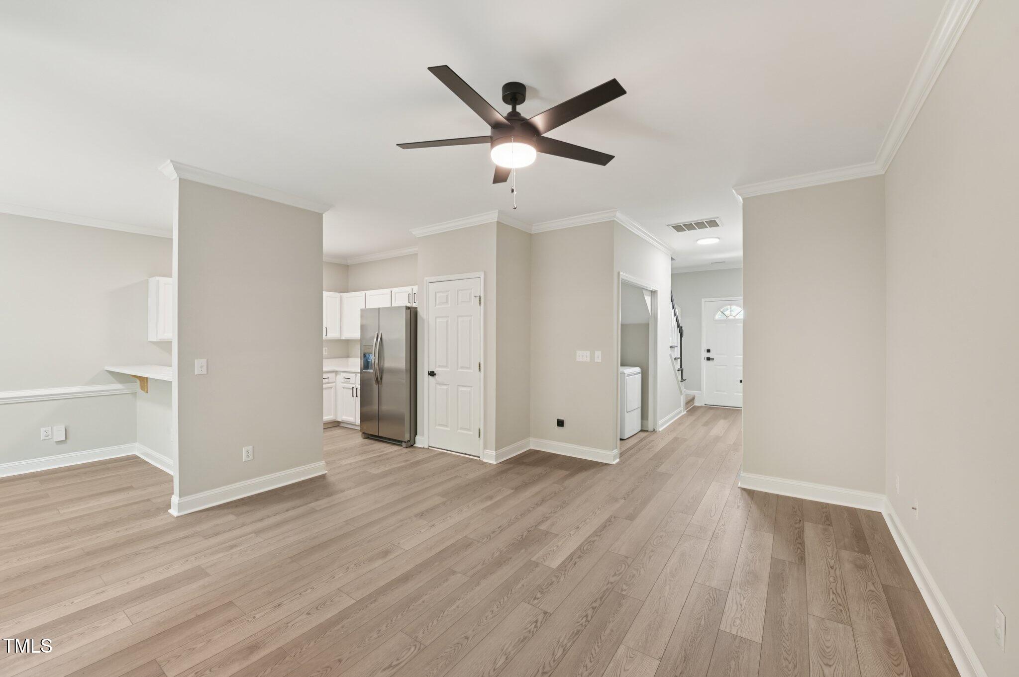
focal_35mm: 14
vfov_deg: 81.1
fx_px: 396
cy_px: 338
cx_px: 510
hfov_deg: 104.3
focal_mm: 14
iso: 200
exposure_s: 1/5
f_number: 9
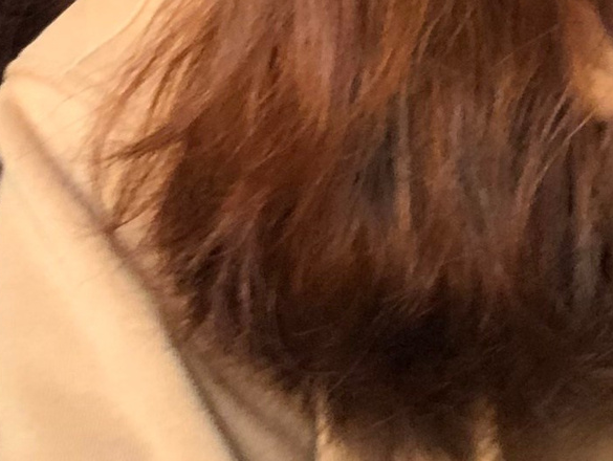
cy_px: -376
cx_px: 245
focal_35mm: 140
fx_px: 2482
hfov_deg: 14.1
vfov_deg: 10.0
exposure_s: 1/50
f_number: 2.2
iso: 80
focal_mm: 2.87
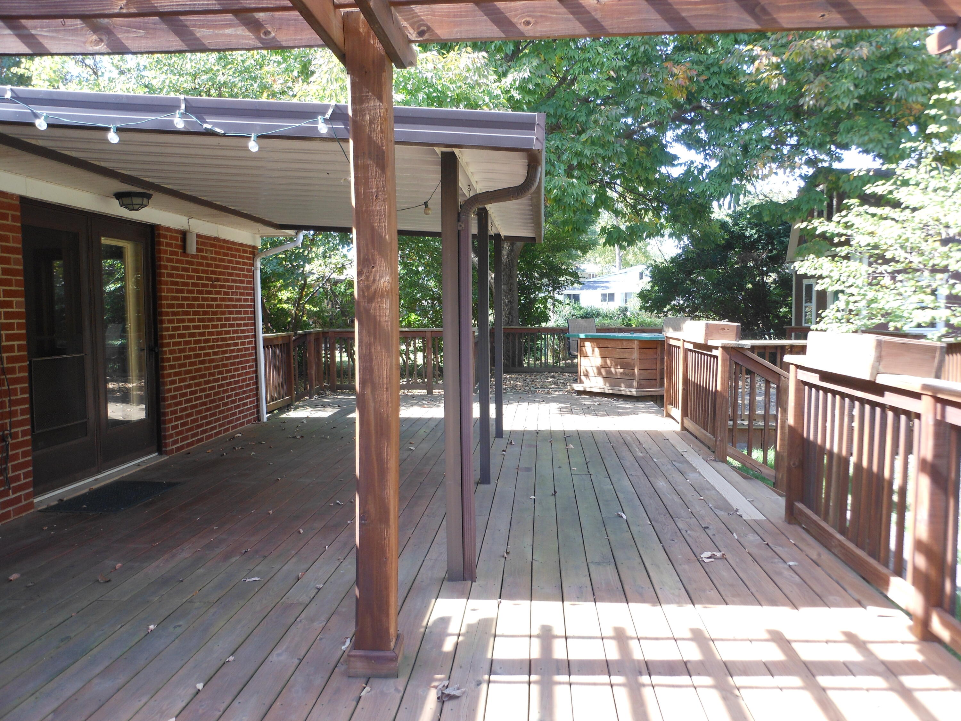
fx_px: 777
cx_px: 480
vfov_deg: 49.7
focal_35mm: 28
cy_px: 360
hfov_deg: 63.4
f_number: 3.7
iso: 80
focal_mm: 5
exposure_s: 1/50
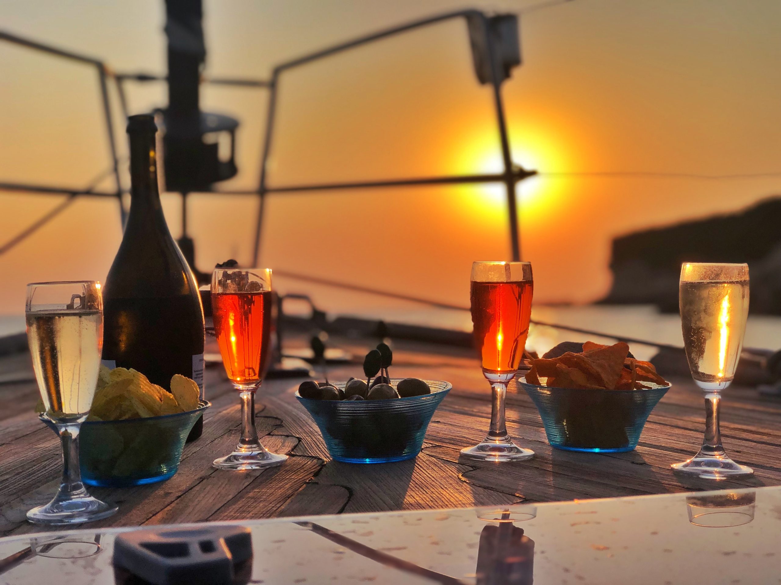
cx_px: 390
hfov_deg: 33.8
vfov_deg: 25.7
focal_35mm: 57
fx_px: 1286
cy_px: 292
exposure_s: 1/1171
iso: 20
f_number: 2.8
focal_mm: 6.6
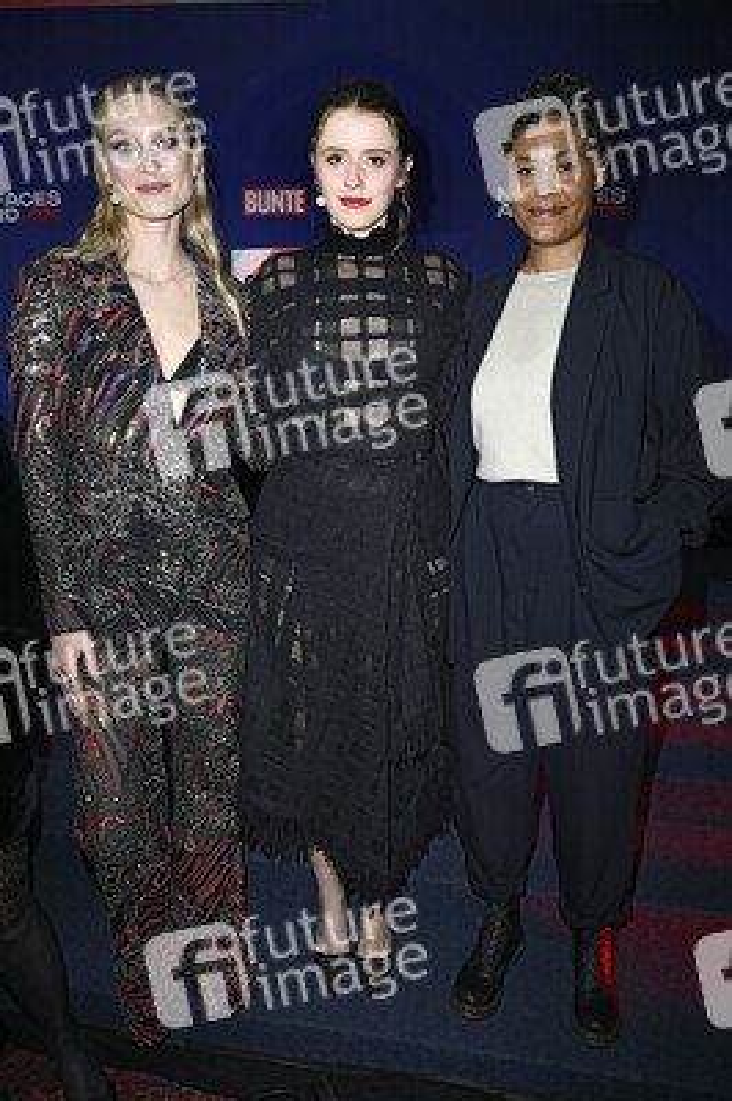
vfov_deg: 73.8
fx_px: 733
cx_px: 366
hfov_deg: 53.1
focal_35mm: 24
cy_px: 550
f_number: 5.6
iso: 1250
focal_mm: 24
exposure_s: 1/160
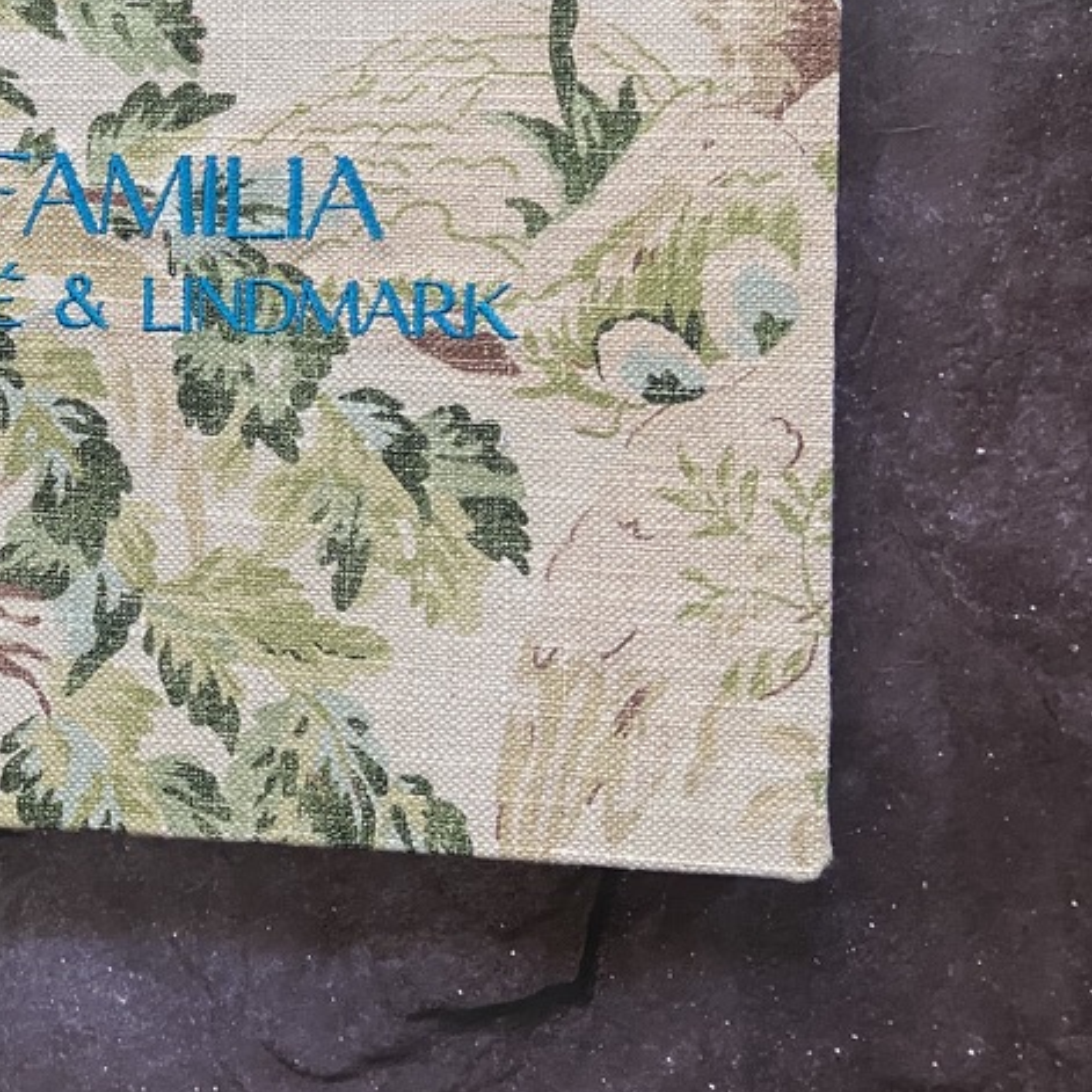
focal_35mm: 50
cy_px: 264
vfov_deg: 33.3
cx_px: -56
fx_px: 1785
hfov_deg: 31.0
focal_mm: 4.25
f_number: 1.8
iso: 200
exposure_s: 1/60
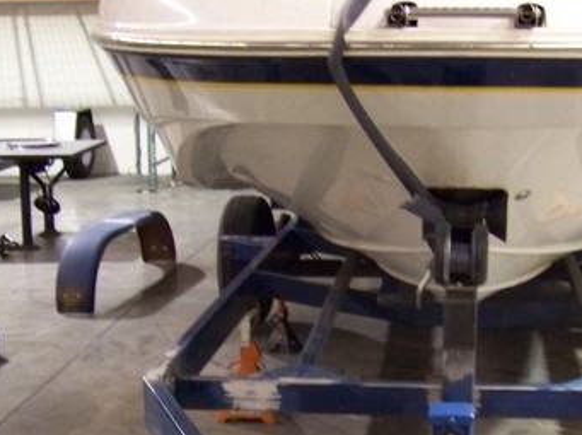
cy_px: 434
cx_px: 442
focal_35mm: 74
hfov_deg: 26.0
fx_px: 1243
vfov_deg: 19.3
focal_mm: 5.85
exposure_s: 1/20
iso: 400
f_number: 2.8
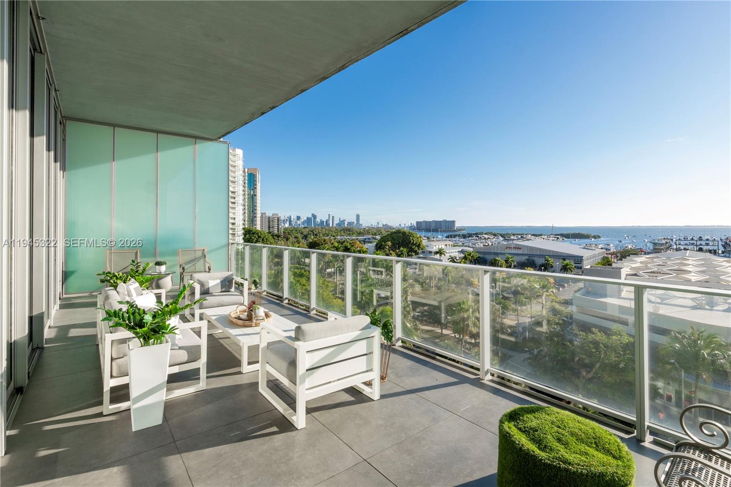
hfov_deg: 95.0
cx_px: 366
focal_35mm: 16
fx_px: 335
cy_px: 244
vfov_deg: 72.0
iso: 320
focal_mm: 11
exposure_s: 1/250
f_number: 9
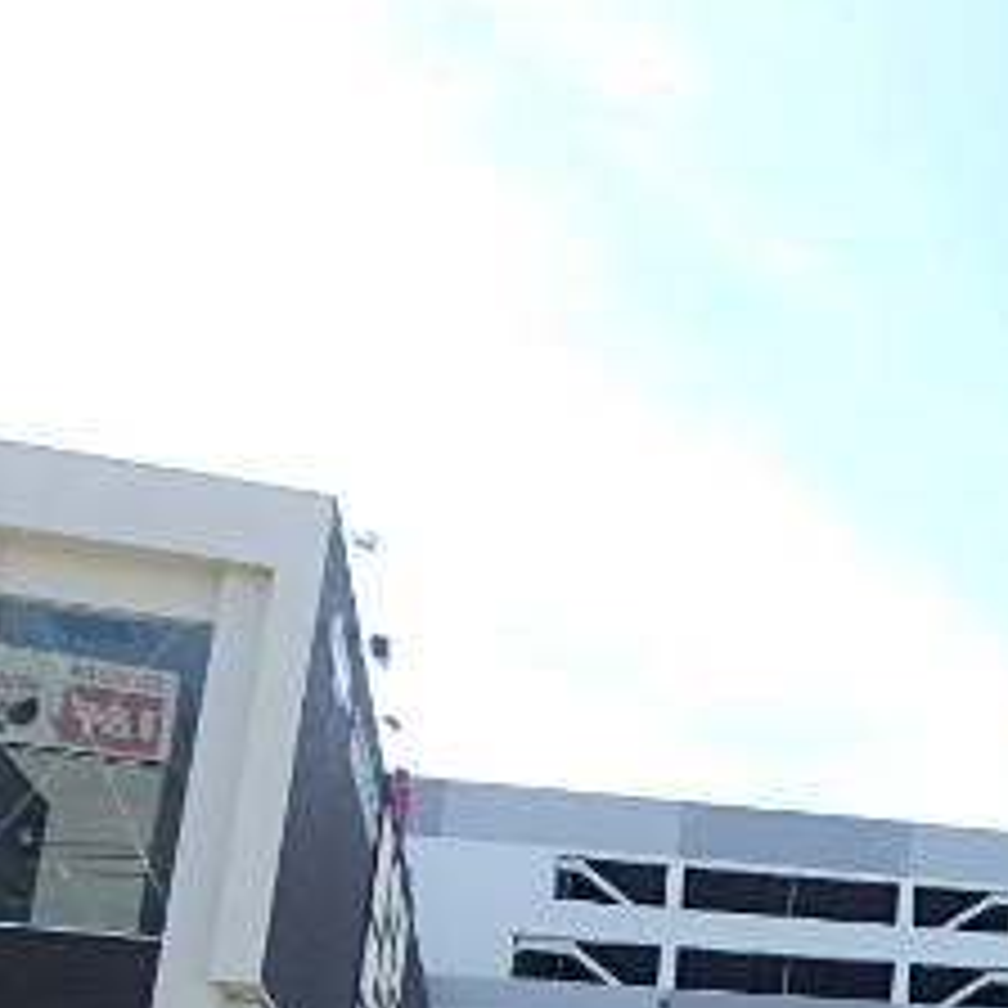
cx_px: 1359
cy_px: 958
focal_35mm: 53
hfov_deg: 26.5
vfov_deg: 30.4
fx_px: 1746
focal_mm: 3.7
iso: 125
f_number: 3.5
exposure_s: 1/640
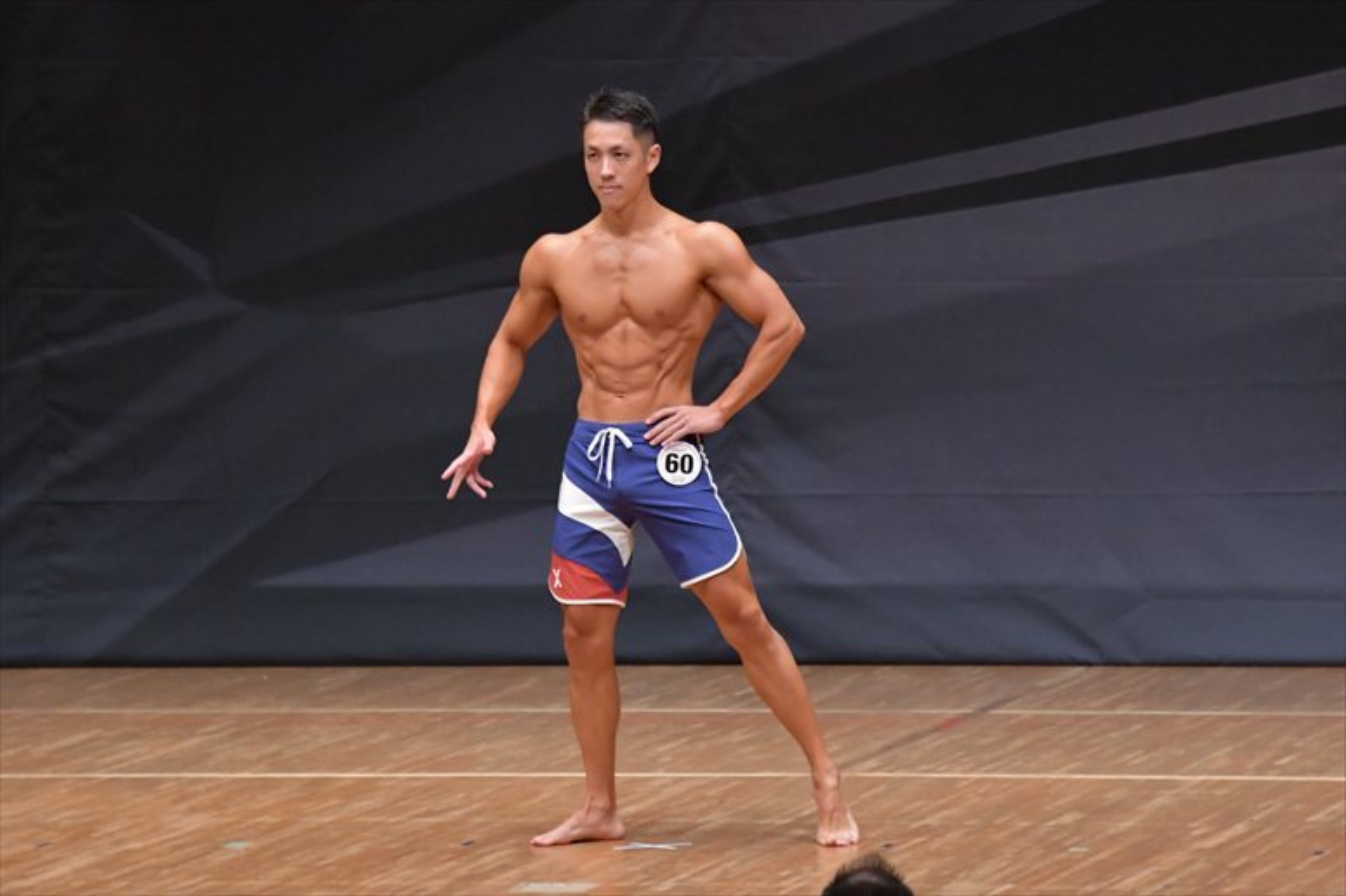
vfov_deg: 4.8
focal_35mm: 285
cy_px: 448
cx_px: 673
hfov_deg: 7.2
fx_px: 10651
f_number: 5.6
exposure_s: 1/400
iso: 6400
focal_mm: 190
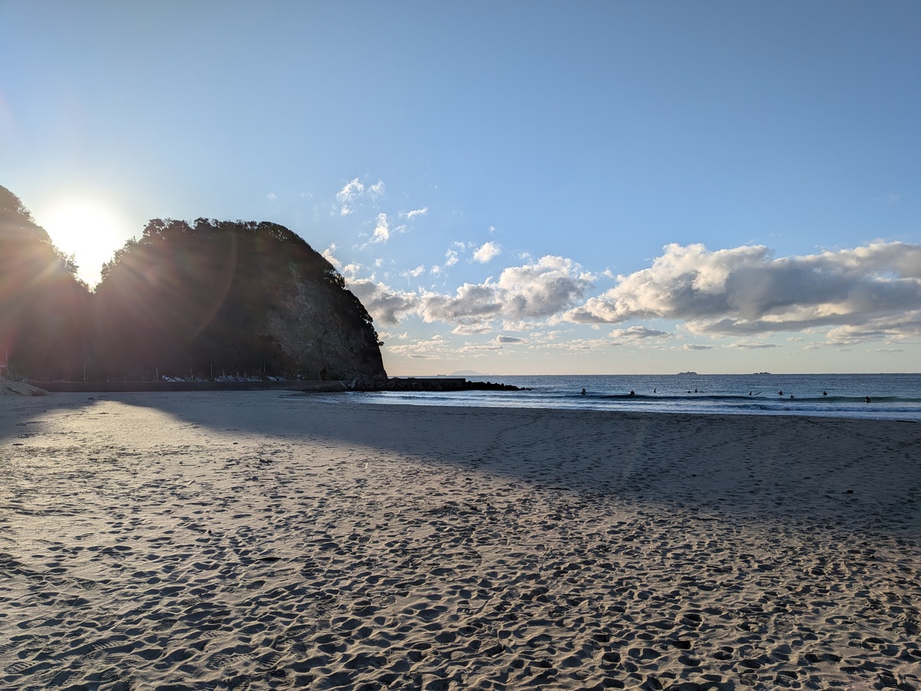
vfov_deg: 56.8
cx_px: 460
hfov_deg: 71.6
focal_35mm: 24
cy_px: 346
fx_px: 639
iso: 20
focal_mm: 4.53
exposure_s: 1/3509
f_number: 1.7
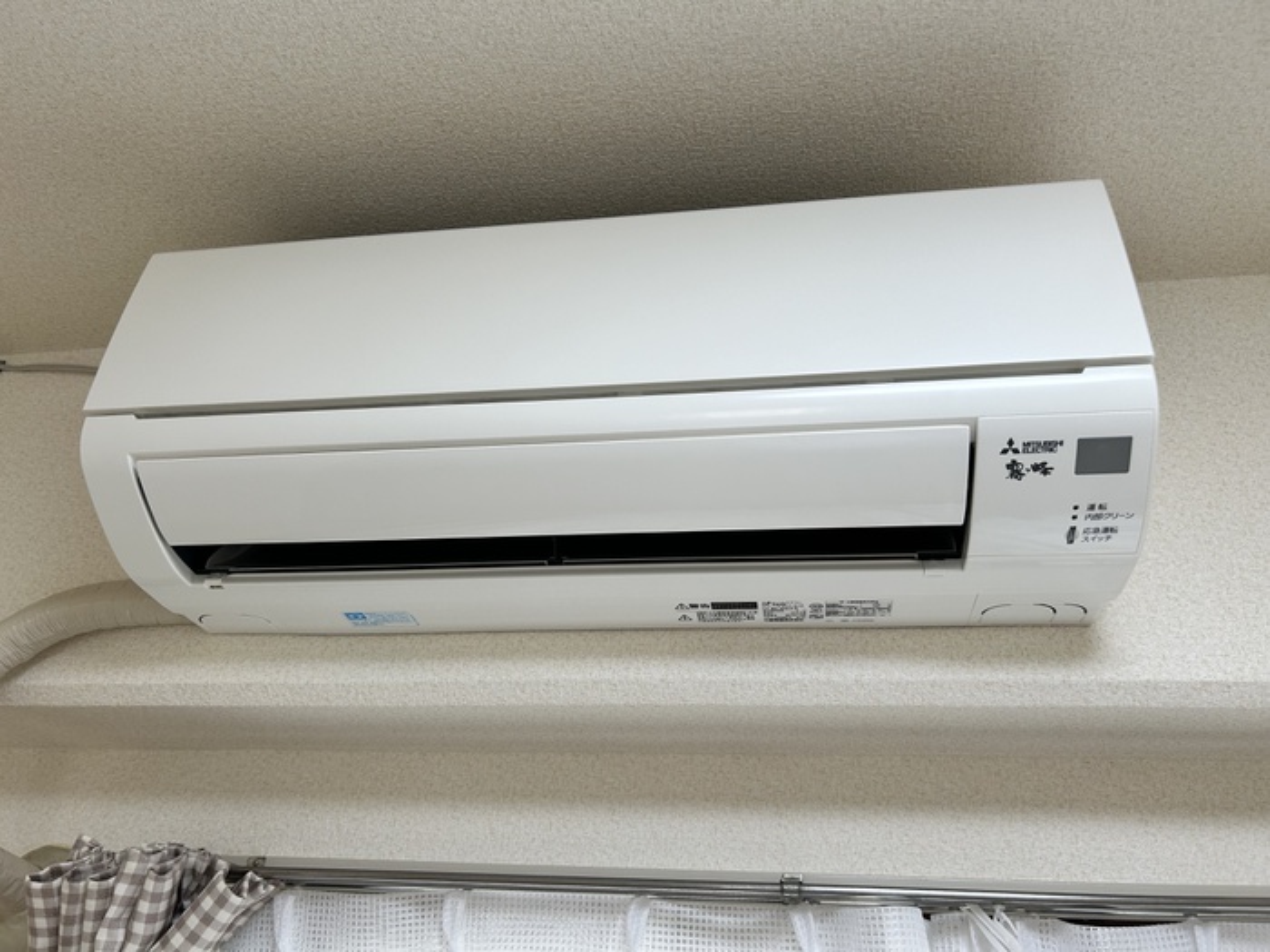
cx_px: 635
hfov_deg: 67.3
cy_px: 476
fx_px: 954
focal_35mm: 26
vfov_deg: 53.1
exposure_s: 1/120
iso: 64
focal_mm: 5.7
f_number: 1.5
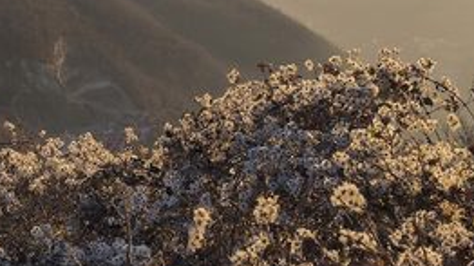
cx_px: 31
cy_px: -43
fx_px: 1055
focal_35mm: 84
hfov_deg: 24.5
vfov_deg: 14.0
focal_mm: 35
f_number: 14
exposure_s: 1/40
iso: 140
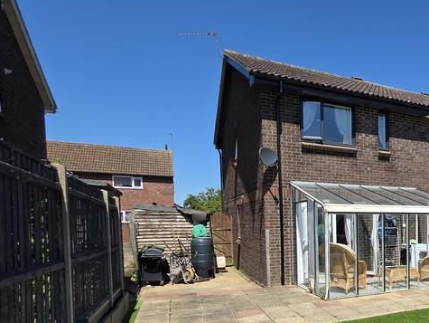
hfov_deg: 53.0
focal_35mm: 28
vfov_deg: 47.9
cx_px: 409
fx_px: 347
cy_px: 243
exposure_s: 1/2234
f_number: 1.9
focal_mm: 2.2
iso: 40
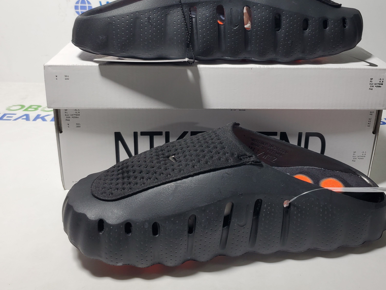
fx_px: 390
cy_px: 102
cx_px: 226
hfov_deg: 52.4
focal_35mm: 35
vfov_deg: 40.3
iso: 50
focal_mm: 4.3
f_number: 1.5
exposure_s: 1/324
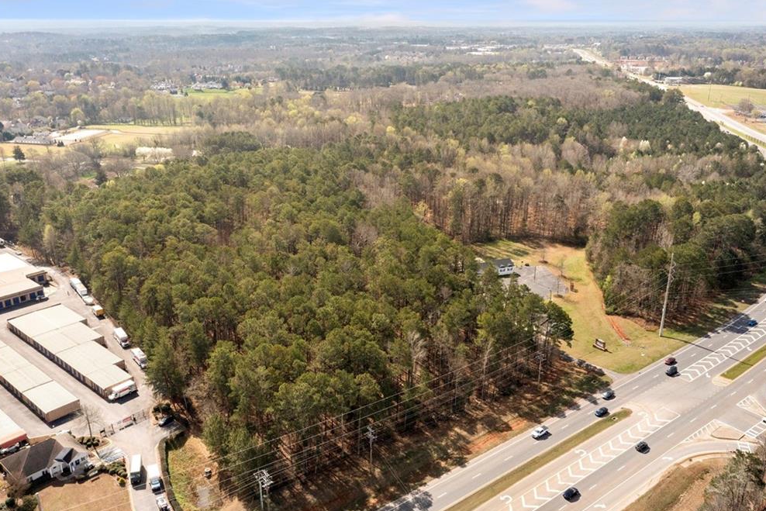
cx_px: 391
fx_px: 617
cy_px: 251
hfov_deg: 63.6
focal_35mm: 29
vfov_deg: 45.0
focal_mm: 10.26
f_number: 7.1
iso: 400
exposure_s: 1/1250
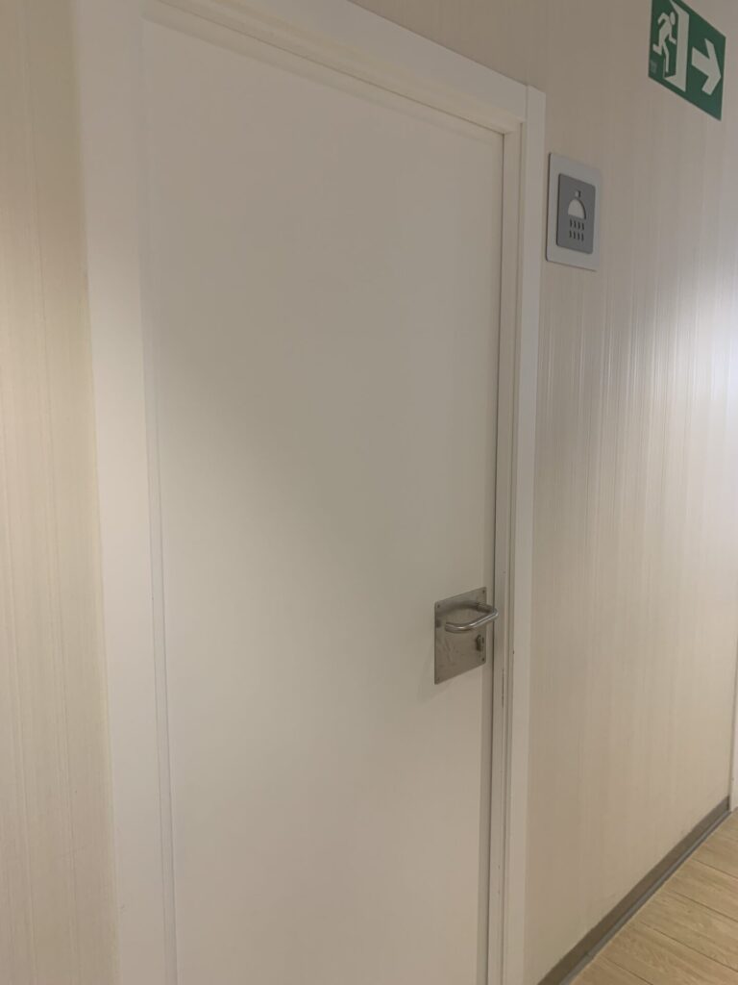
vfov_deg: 67.3
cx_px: 369
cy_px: 492
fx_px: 739
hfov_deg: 53.1
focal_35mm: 26
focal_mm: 4.25
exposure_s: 1/50
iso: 80
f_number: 1.8
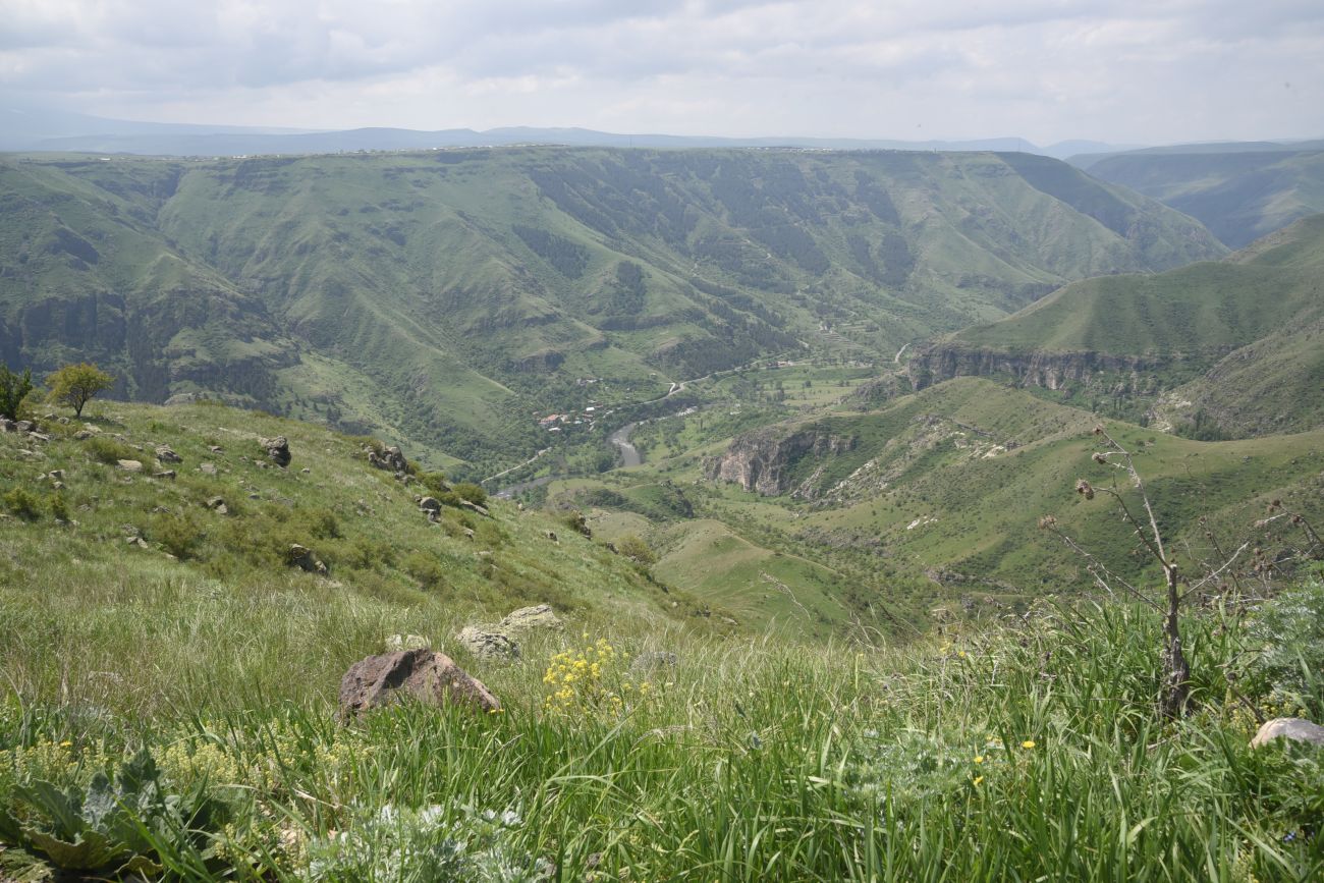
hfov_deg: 39.6
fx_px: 1839
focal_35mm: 50
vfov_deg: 27.0
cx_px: 662
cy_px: 442
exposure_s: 1/125
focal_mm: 50
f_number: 14
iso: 200
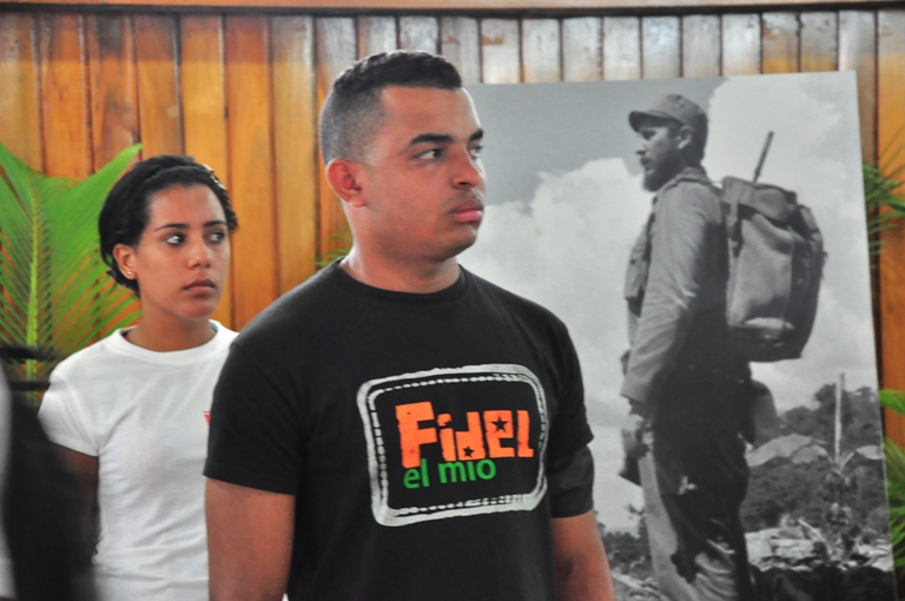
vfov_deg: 11.4
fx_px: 3013
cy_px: 300
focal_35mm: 120
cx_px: 452
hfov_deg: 17.1
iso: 1600
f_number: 5.3
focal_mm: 80
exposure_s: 1/30
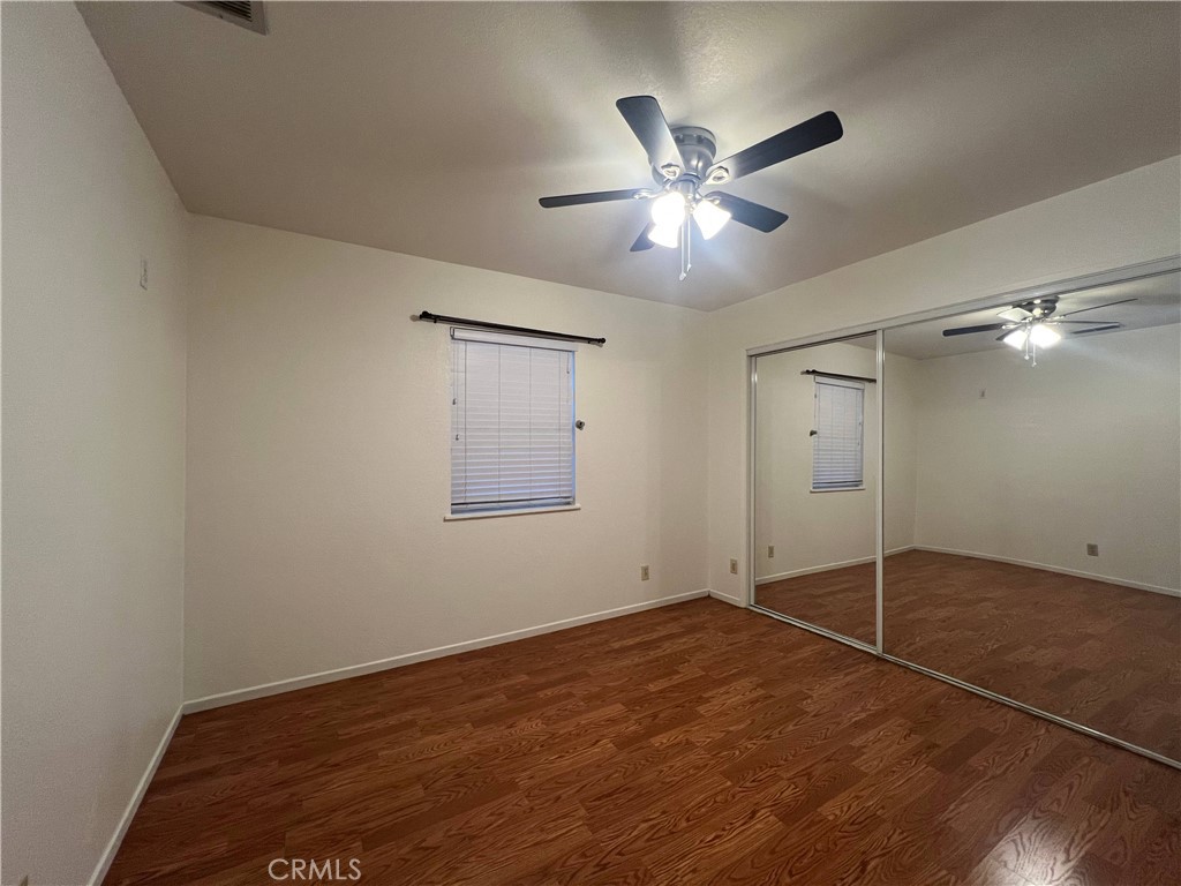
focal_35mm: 13
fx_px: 444
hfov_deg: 106.2
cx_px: 590
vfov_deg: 89.9
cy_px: 443
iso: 200
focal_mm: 1.57
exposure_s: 1/60
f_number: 1.8
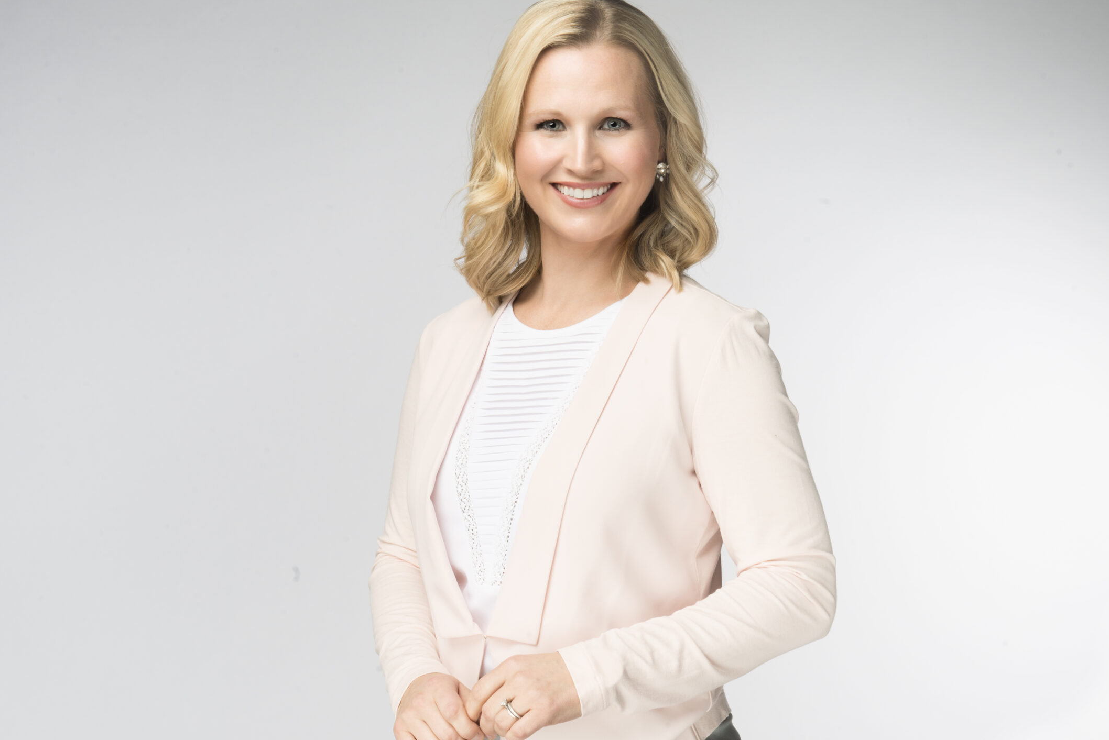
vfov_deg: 18.2
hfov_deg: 27.0
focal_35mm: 75
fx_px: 2311
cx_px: 519
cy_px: 408
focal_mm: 62
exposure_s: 1/125
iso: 400
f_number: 14
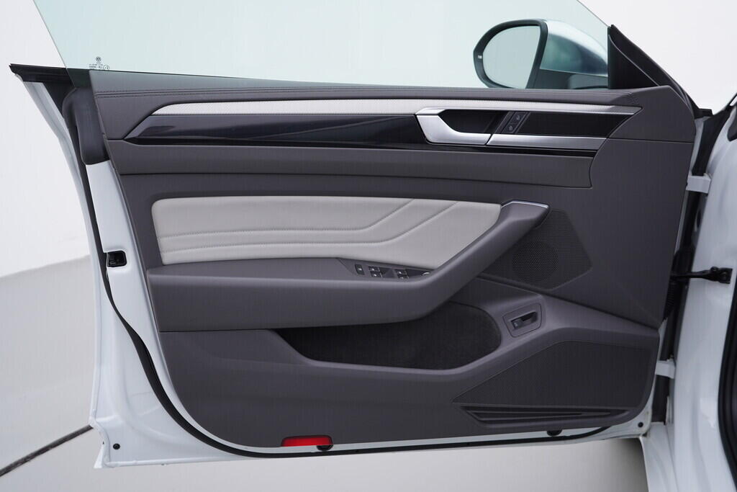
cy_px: 246
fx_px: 737
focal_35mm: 36
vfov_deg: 36.9
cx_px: 368
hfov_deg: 53.1
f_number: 3.5
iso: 125
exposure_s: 1/60
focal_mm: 24
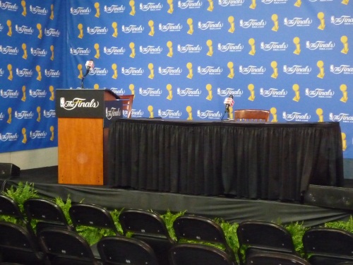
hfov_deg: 24.4
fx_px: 816
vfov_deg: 18.4
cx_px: 176
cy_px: 132
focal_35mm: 80
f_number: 4.5
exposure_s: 1/40
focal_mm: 9.9
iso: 800
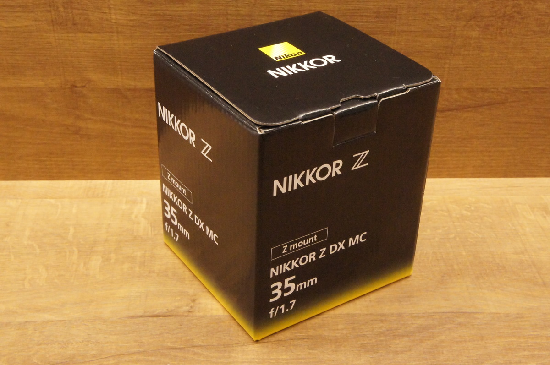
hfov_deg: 37.9
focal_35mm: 52
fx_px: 801
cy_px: 182
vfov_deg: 25.7
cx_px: 275
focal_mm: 35
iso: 6400
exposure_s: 1/125
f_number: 13
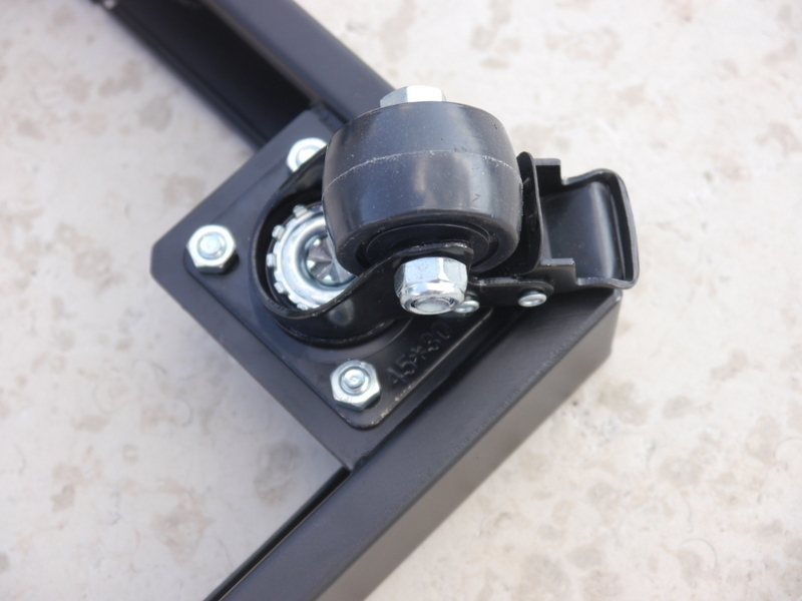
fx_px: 1807
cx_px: 401
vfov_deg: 18.9
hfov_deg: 25.0
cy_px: 300
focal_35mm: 78
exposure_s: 1/125
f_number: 5.6
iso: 160
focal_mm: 39
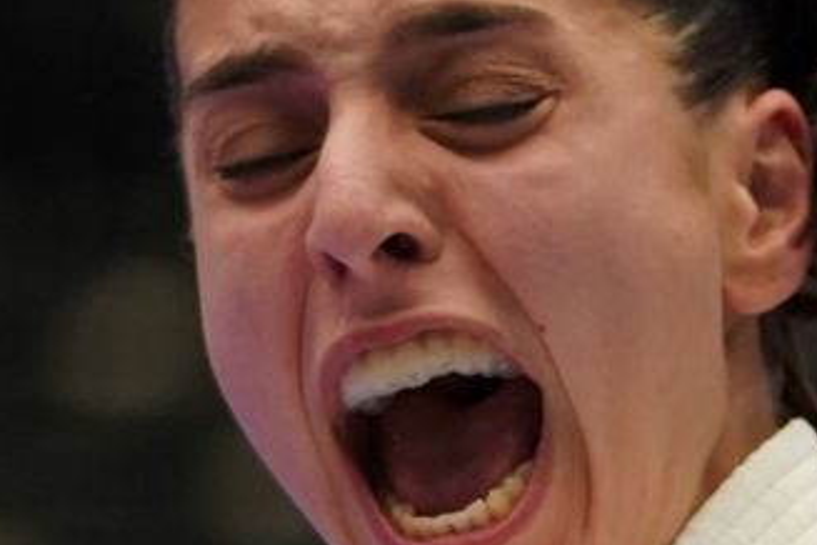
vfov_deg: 1.8
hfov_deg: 2.7
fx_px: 17224
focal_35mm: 759
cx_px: 1322
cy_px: 1212
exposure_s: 1/1000
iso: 2000
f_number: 2.8
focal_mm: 138
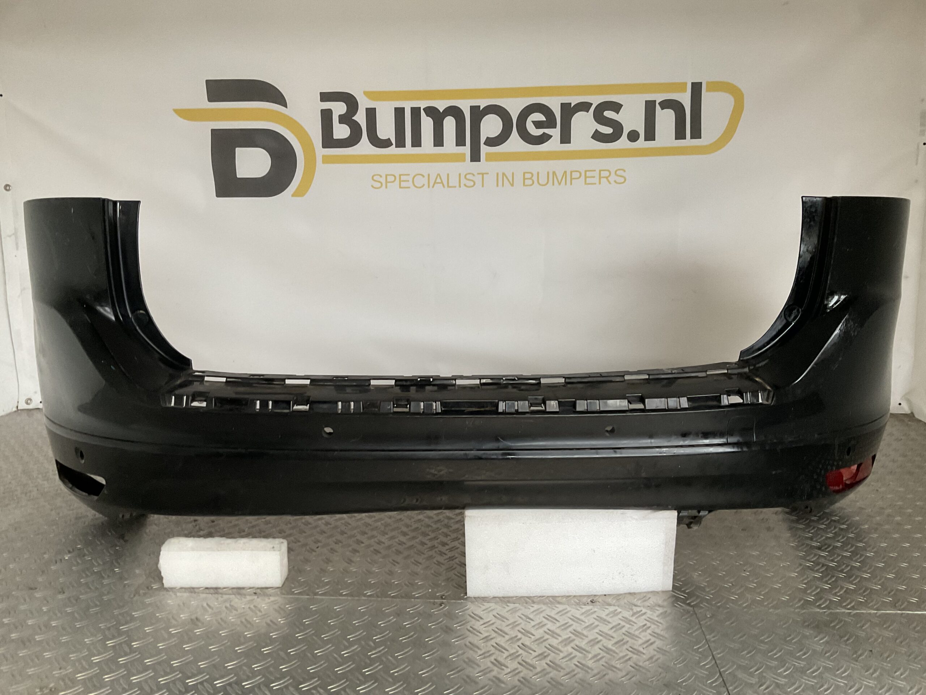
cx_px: 463
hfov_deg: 61.7
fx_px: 776
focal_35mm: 29
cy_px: 348
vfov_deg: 48.2
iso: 160
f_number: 1.8
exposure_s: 1/50
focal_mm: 3
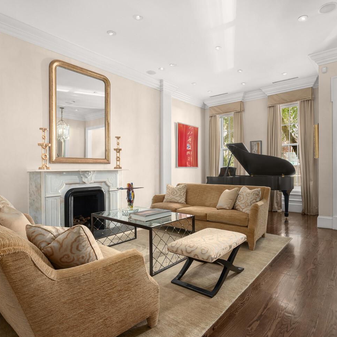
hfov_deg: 71.9
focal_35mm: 21
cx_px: 189
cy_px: 170
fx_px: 231
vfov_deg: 72.1
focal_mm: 16
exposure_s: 5
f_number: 11
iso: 400
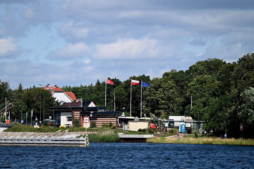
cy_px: 84
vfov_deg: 5.5
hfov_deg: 8.2
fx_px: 1764
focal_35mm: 250
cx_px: 127
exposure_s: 1/640
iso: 100
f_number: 6.3
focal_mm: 250
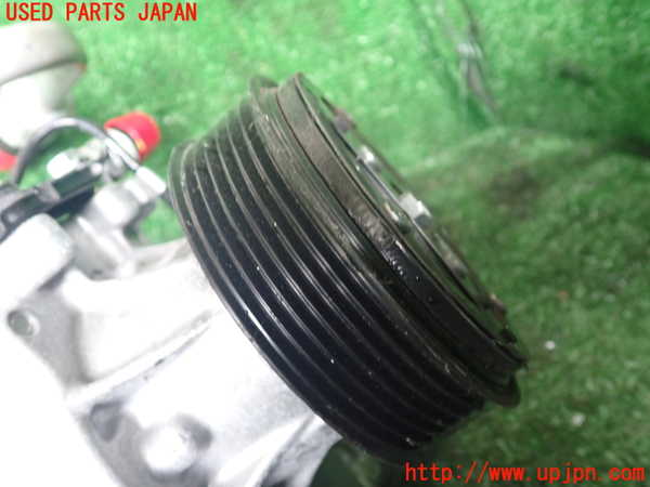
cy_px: 244
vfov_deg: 46.8
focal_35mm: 30
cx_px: 325
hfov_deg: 60.0
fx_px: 563
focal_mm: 5.4
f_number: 2.3
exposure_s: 1/30
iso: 500
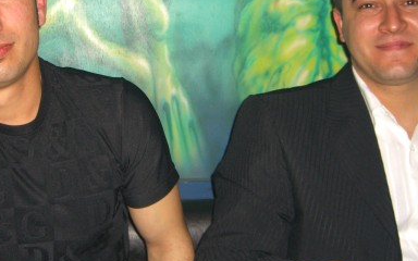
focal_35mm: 63
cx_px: 179
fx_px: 718
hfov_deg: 32.4
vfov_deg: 20.5
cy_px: 84
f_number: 2.8
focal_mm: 7.9
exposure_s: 1/60
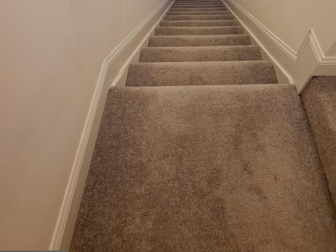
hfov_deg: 73.5
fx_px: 223
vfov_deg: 46.2
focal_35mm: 23
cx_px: 193
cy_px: -15
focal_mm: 1.74
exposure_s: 1/33
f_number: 2.2
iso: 200
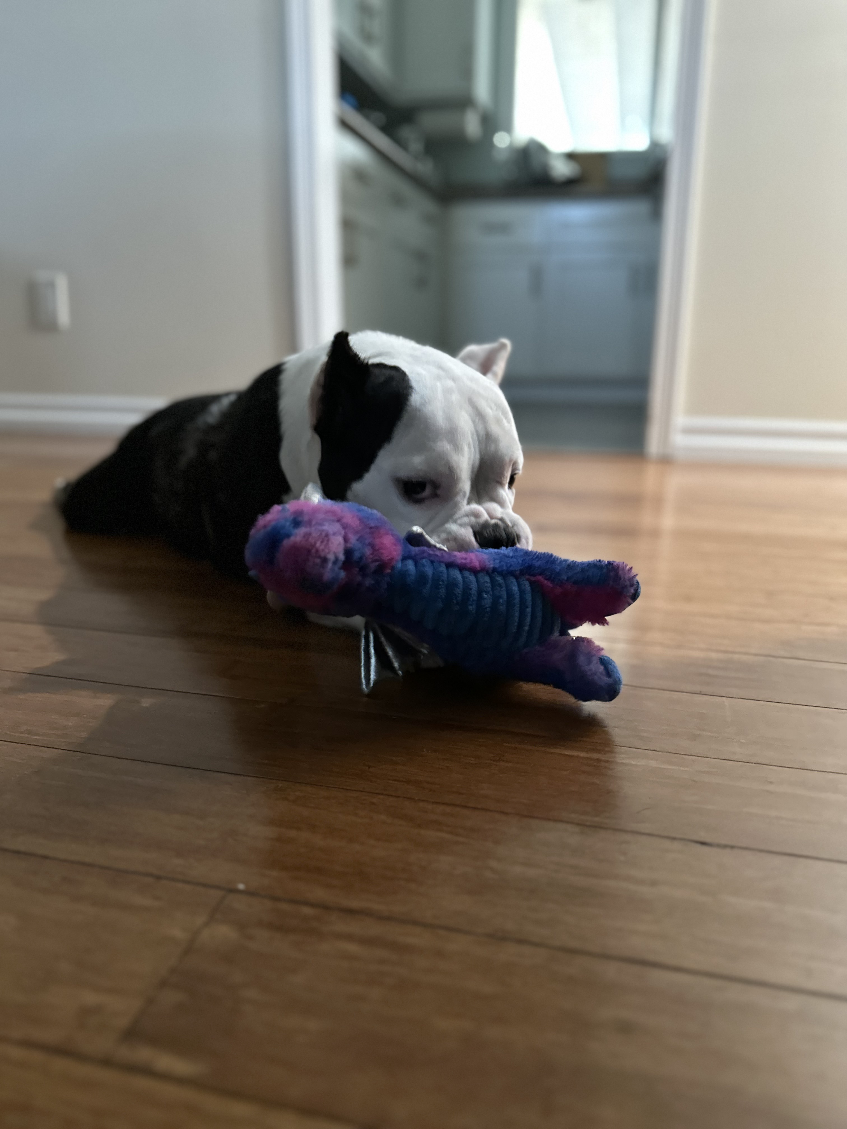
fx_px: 783
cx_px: 424
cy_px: 564
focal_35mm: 24
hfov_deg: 56.8
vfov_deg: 71.6
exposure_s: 1/40
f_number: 1.78
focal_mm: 6.86
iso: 800
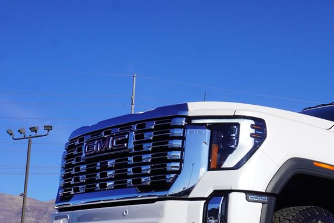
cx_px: 296
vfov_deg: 20.0
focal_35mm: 67
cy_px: 194
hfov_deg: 29.0
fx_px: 621
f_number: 11
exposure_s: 1/200
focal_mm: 25
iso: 100
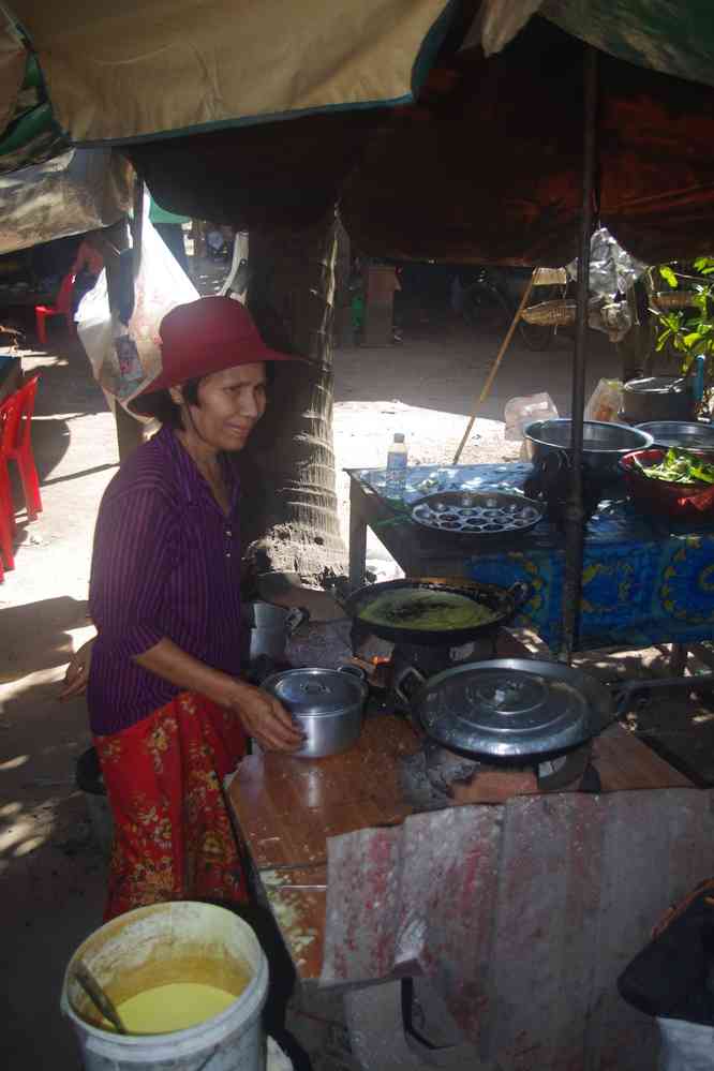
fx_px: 1026
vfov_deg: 55.1
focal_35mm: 34
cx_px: 357
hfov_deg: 38.4
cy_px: 536
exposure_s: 1/60
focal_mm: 23
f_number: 4
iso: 100
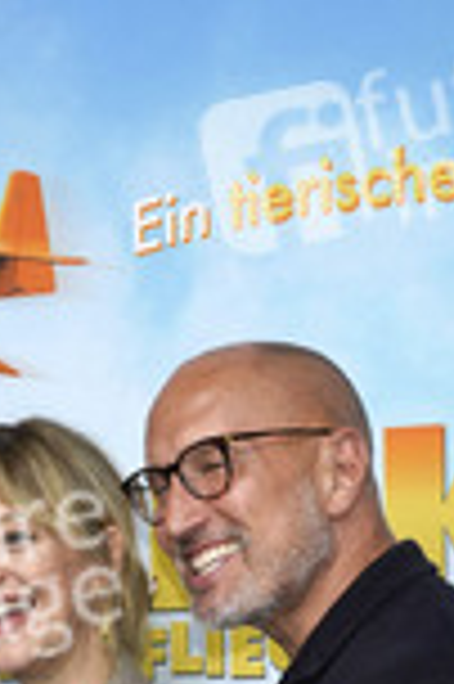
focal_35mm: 92
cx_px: 22
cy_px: 824
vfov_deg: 20.7
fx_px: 1744
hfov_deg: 14.6
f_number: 5.6
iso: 640
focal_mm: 35
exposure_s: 1/160
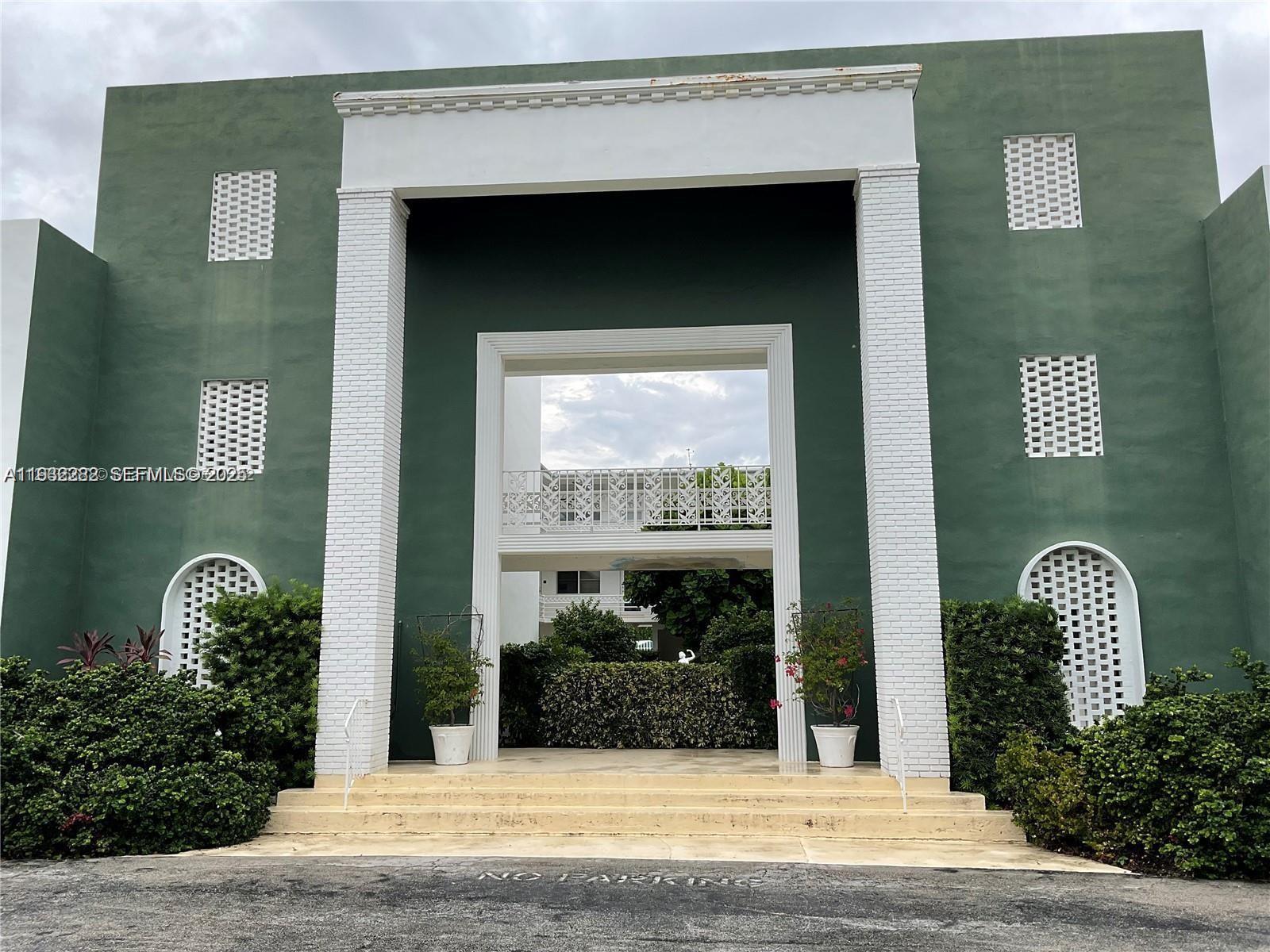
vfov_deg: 48.2
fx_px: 1064
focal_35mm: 29
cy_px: 476
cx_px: 635
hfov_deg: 61.7
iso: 16
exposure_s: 1/804
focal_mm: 3
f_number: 1.8
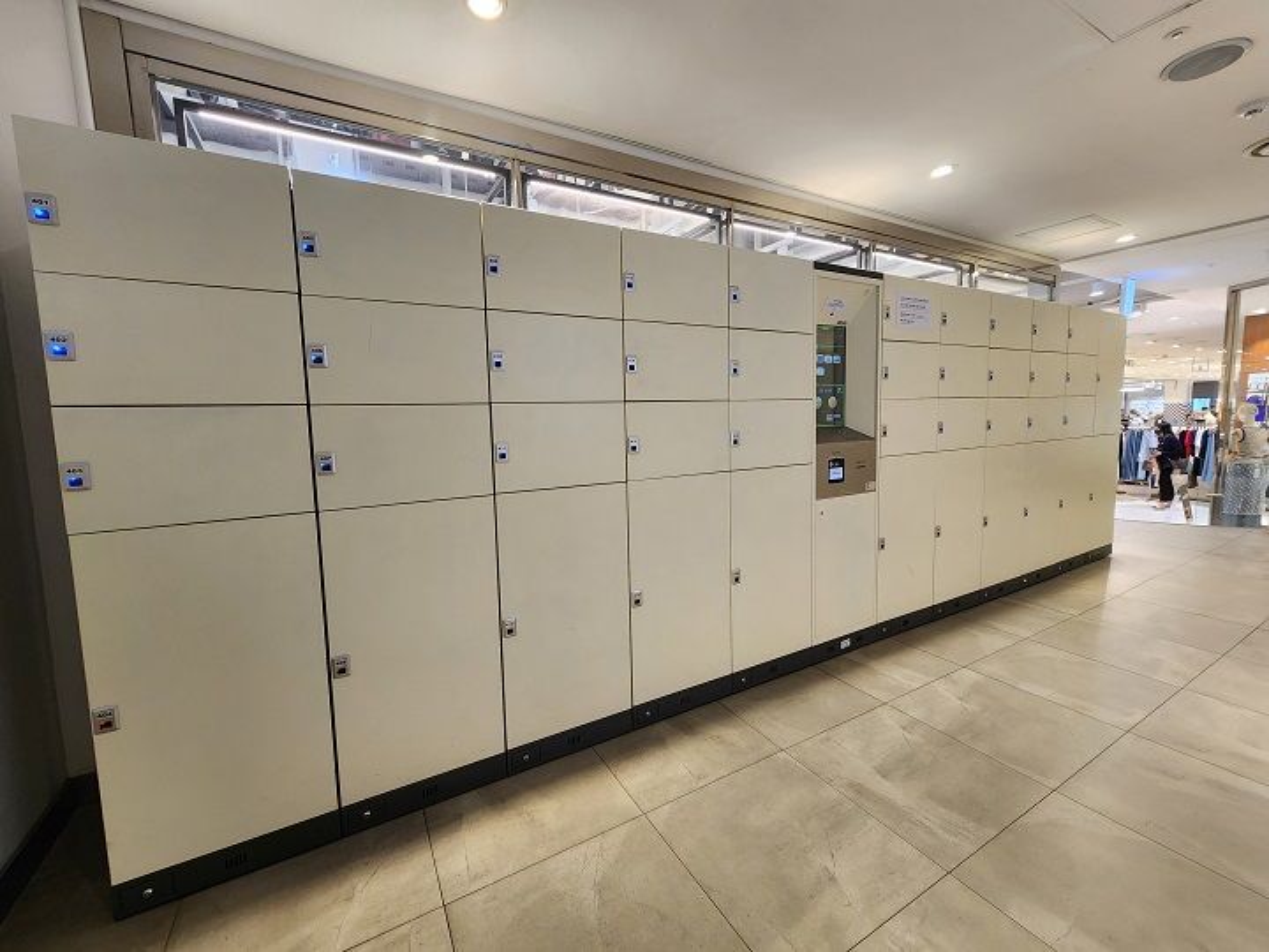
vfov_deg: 89.9
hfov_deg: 106.2
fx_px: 477
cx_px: 634
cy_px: 476
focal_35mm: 13
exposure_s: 1/60
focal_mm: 2.2
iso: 200
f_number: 2.2
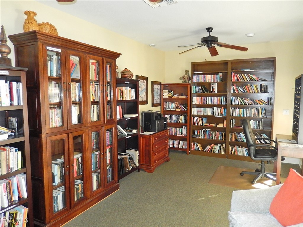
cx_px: 152
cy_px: 114
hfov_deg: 69.4
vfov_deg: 54.9
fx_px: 219
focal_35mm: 25
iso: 360
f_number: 3.4
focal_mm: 4.5
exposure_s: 1/30
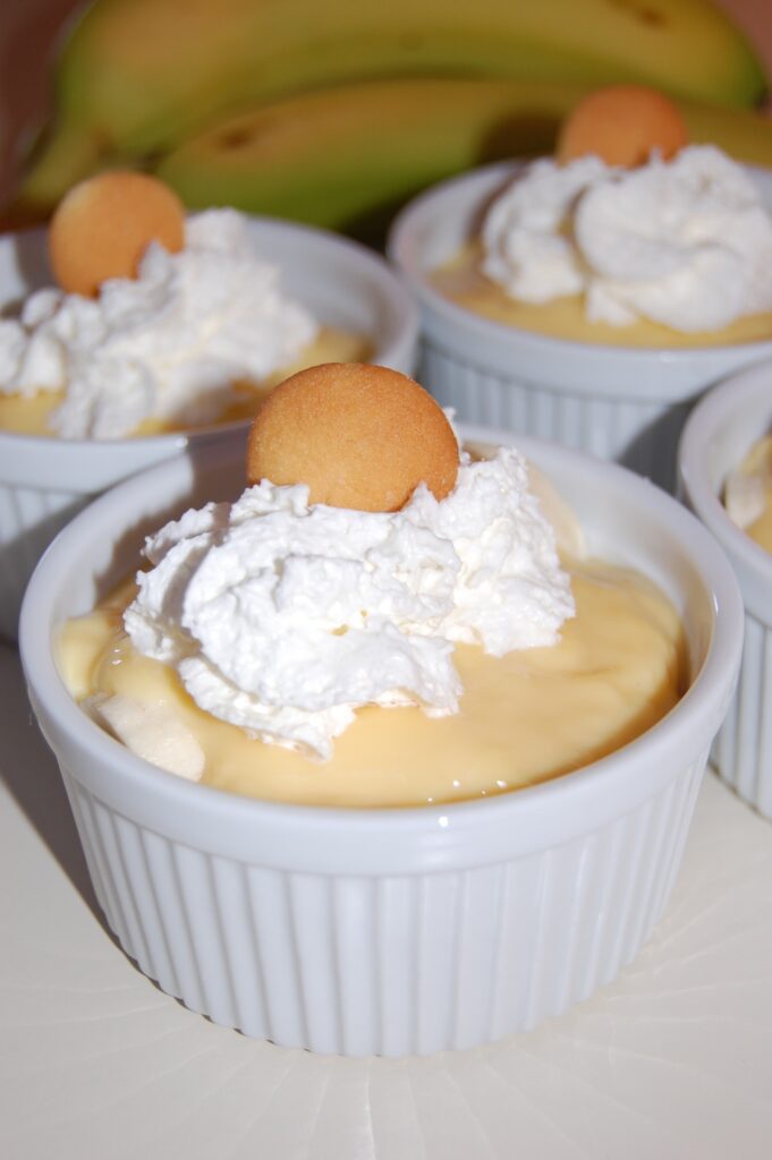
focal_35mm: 57
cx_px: 386
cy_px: 580
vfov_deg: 35.1
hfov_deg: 23.7
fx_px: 1836
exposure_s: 1/60
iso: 320
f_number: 4.8
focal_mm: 38
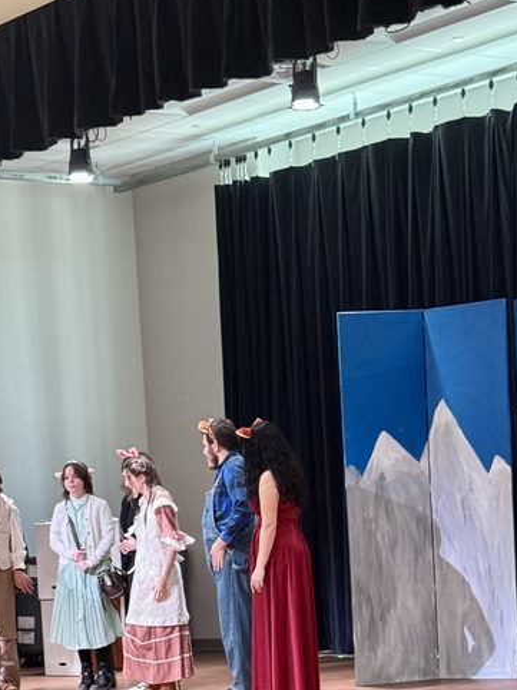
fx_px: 2033
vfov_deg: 18.7
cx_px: 178
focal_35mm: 102
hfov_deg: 14.5
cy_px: 713
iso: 160
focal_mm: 6.76
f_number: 1.78
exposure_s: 1/60
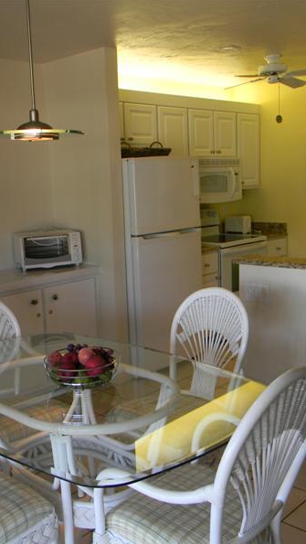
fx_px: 591
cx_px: 131
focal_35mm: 41
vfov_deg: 49.4
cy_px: 272
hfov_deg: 29.0
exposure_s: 1/30
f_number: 3.5
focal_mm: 5
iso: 92
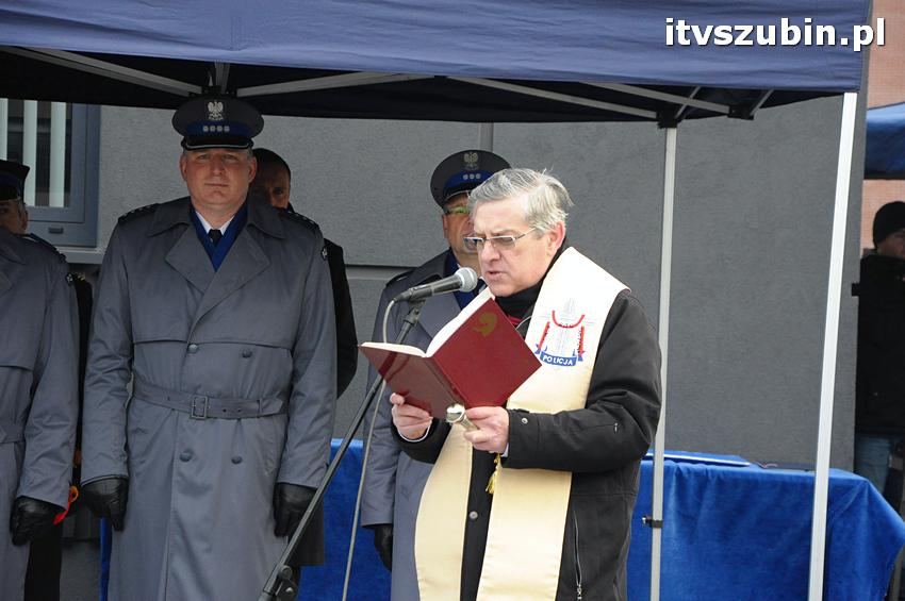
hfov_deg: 13.1
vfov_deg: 8.7
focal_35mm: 158
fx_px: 3955
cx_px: 452
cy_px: 300
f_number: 8
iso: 1600
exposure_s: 1/160
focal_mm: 105
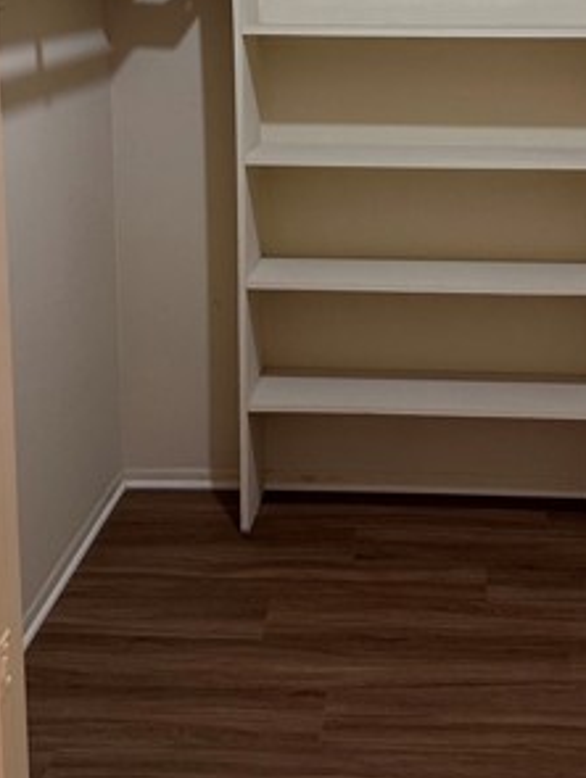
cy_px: 156
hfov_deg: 27.9
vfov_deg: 35.6
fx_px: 1171
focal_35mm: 52
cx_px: 407
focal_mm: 6.86
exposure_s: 1/60
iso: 250
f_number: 1.78
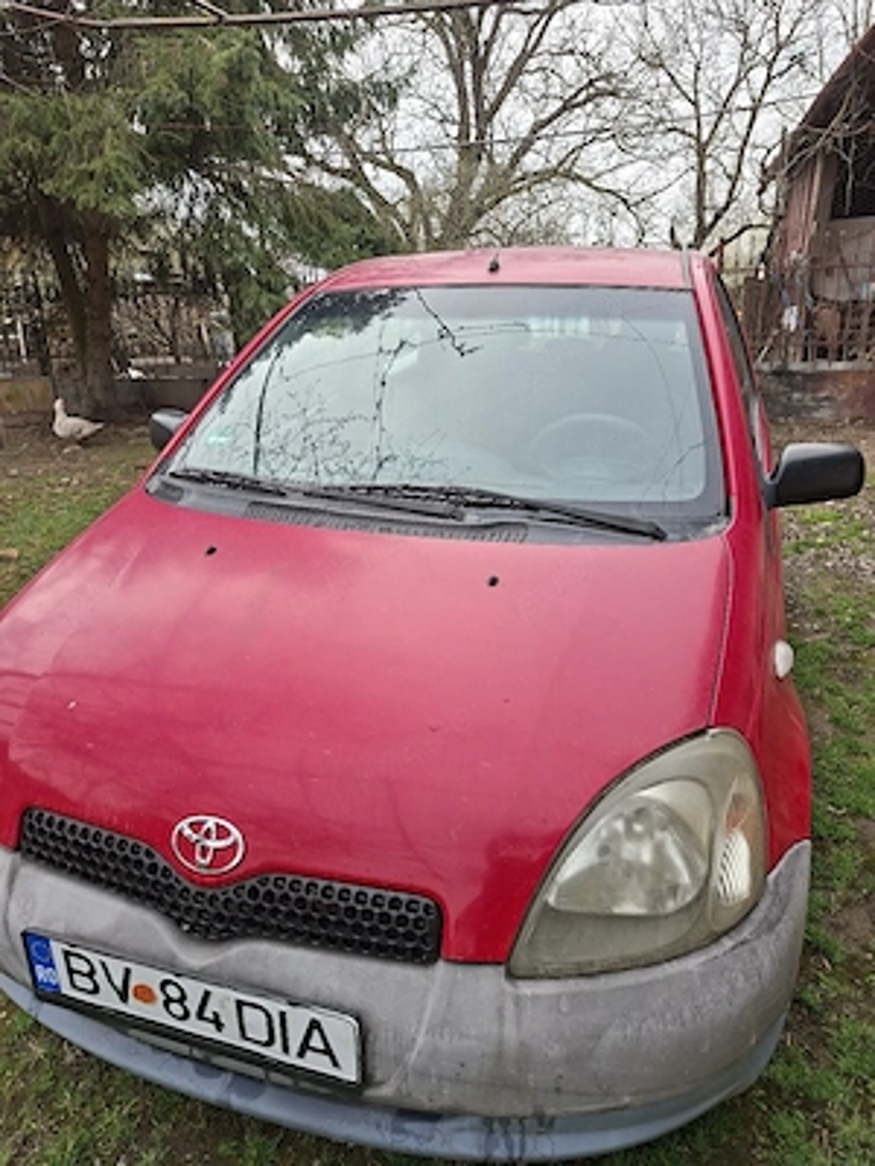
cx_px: 438
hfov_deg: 58.9
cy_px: 583
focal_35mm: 23
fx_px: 775
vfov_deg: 73.9
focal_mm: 5.54
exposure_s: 1/1000
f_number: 1.8
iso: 50
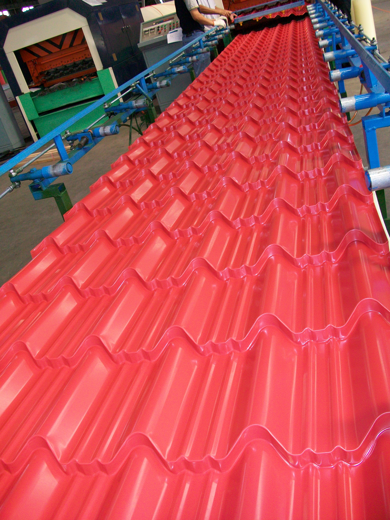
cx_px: 195
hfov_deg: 44.2
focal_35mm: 32
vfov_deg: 56.8
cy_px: 260
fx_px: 481
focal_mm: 5.7
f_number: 2.8
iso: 120
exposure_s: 1/60
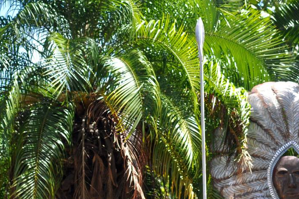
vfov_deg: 5.7
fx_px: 1991
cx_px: 303
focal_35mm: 240
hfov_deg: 8.5
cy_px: 199
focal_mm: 70
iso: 400
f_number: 4
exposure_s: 1/1000
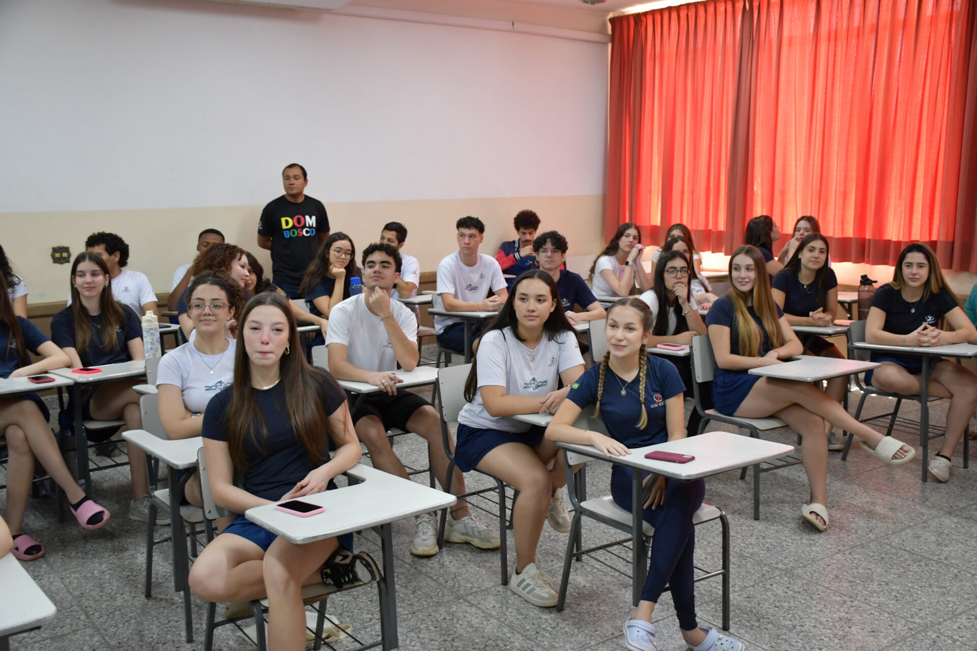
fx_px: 977
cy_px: 326
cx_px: 488
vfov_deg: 36.9
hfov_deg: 53.1
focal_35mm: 36
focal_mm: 24
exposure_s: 1/125
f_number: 3.8
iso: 1600
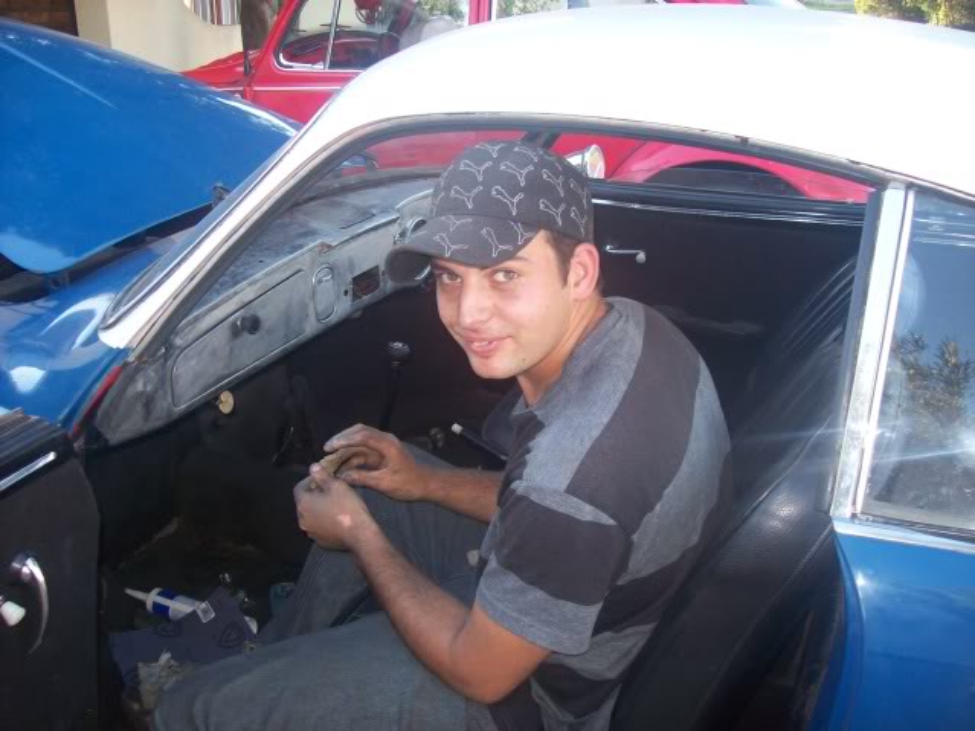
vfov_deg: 39.6
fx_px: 1014
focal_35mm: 36
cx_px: 488
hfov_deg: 51.4
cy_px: 366
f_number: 2.7
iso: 80
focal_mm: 6
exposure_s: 1/64
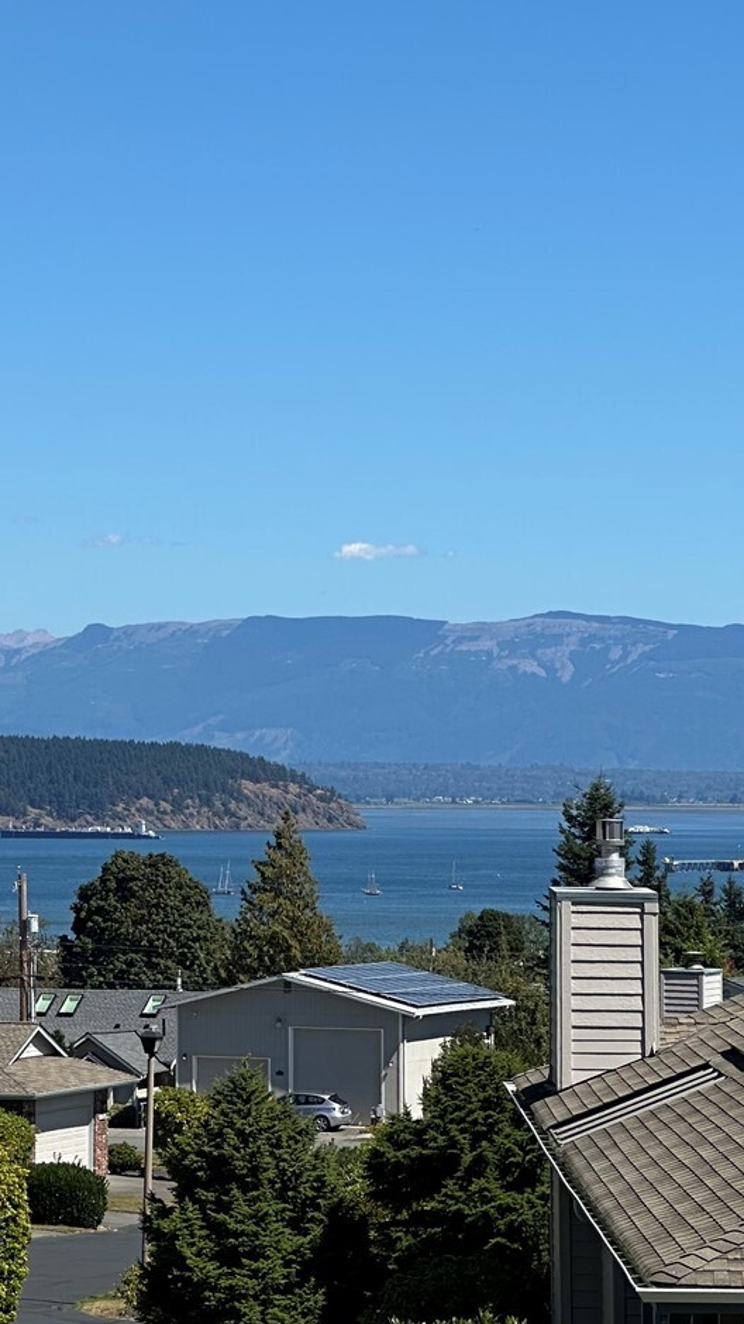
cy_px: 581
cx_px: -145
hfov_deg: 8.4
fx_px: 5017
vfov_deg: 15.0
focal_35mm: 143
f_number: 2.8
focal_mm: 9
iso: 32
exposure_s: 1/1004
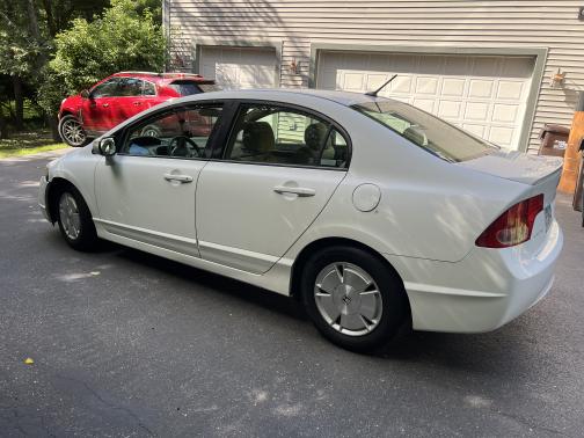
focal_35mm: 26
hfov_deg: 67.3
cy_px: 219
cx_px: 292
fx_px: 439
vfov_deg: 53.1
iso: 50
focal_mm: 5.7
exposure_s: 1/611
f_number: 1.5
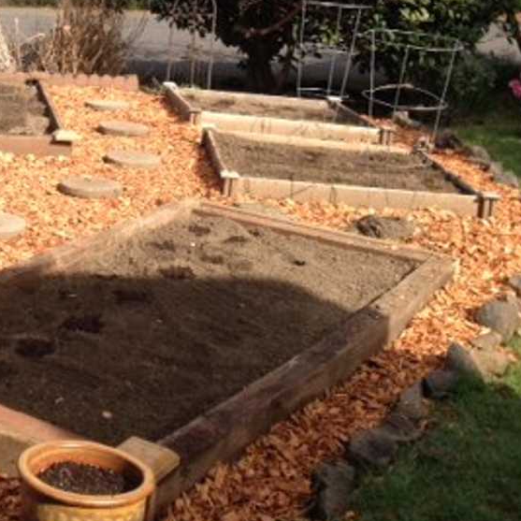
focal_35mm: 74
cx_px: -26
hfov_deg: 22.3
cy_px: 74
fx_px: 1260
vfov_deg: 22.9
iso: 50
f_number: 2.4
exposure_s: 1/800
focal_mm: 4.28
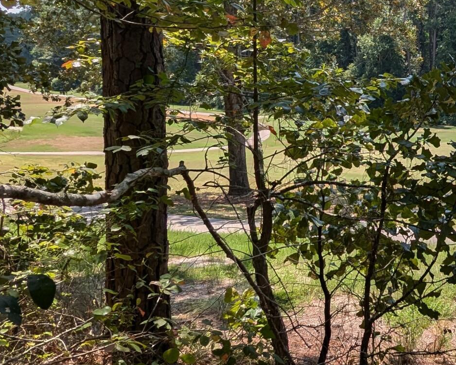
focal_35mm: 50
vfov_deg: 29.9
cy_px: 100
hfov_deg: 33.5
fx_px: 675
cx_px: 476
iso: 49
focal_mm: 2.35
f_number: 2.2
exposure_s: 1/1587
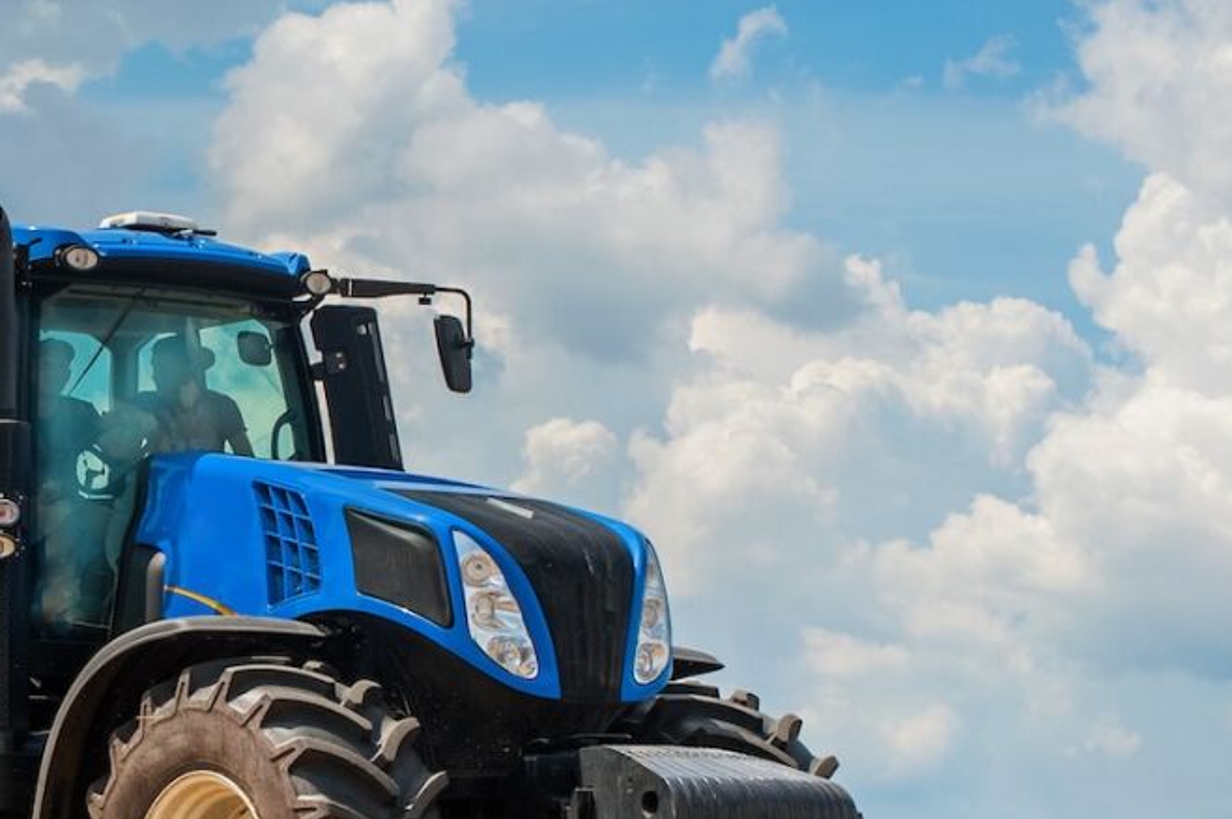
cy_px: 498
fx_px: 4581
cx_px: -117
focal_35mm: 134
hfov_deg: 14.9
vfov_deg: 10.2
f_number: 7.1
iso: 200
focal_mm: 50
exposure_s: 1/1000
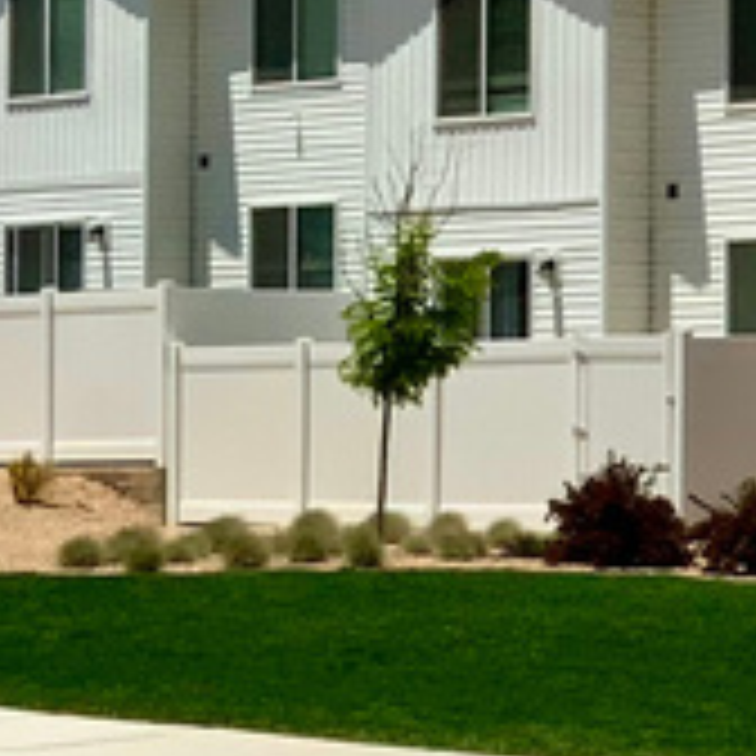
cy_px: 279
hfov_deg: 10.5
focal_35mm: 156
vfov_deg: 11.2
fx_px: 3855
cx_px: 1386
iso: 20
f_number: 1.8
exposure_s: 1/4065
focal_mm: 3
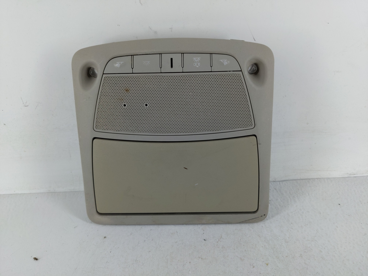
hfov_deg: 69.4
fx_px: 266
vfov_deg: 54.9
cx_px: 184
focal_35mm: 25
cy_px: 138
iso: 62
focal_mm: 4.38
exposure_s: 1/124
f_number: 1.73
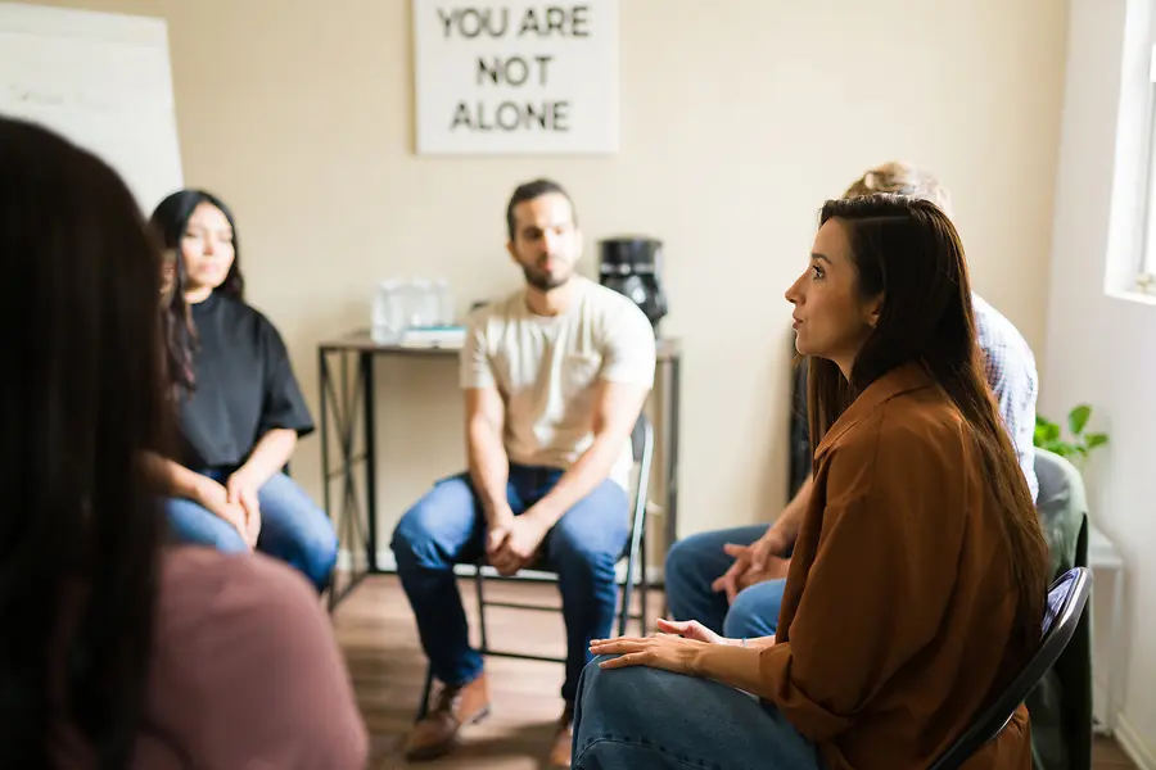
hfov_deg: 54.4
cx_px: 578
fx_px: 1124
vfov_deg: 37.9
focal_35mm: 35
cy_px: 385
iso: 1000
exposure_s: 1/100
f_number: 1.6
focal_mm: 35
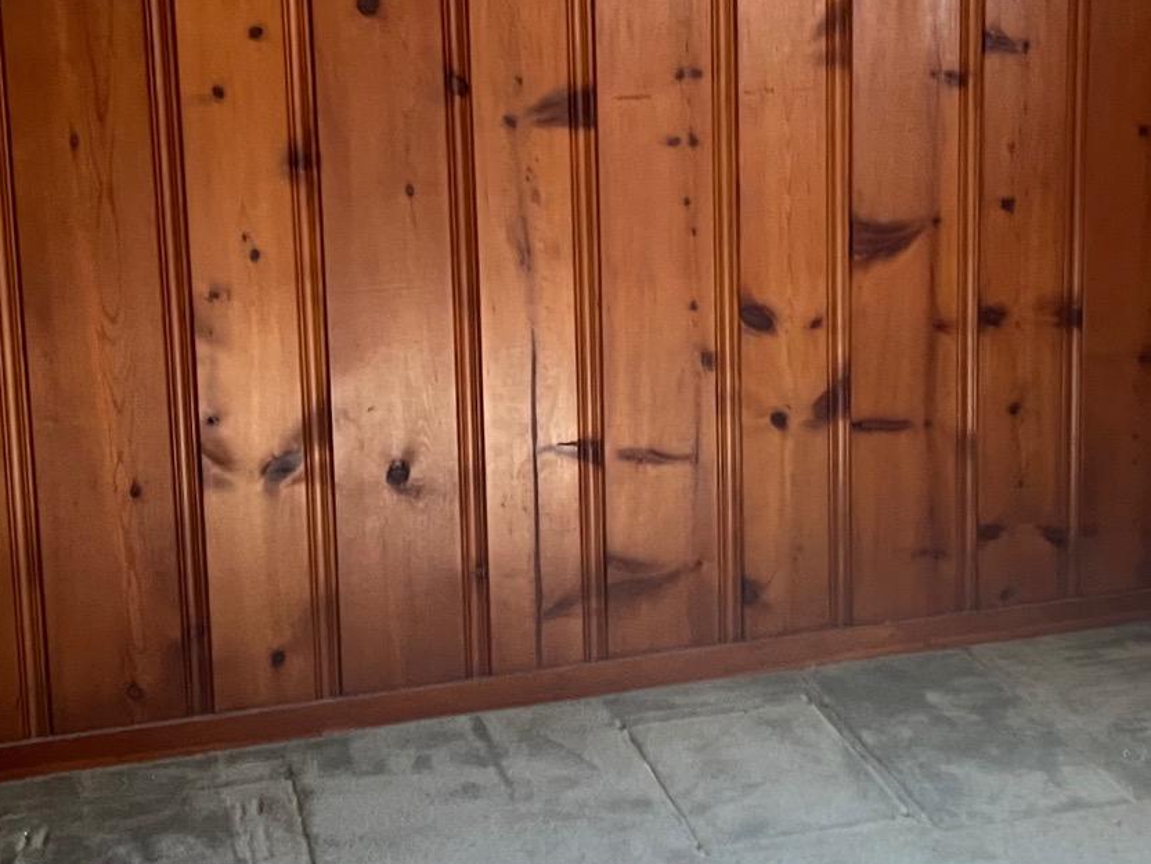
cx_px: 711
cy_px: 240
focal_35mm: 64
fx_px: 2128
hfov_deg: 30.2
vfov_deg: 22.8
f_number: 1.5
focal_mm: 5.7
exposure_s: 1/60
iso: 250
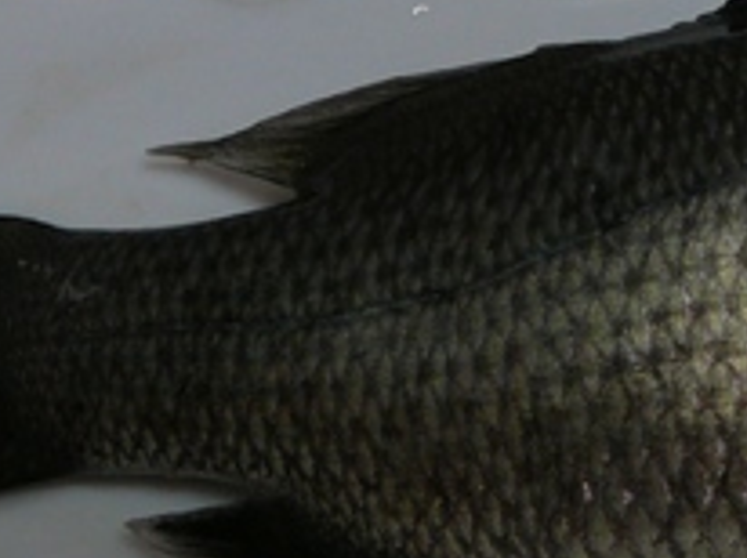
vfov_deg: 13.5
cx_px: 696
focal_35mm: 109
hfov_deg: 17.7
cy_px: 351
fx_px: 2349
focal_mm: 5.2
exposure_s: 1/40
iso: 100
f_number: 2.8
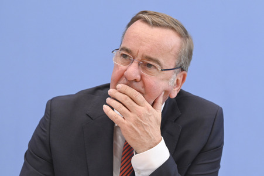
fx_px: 806
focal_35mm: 110
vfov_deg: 12.4
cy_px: 88
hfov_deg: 18.6
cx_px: 132
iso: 3200
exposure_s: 1/640
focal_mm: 110
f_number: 5
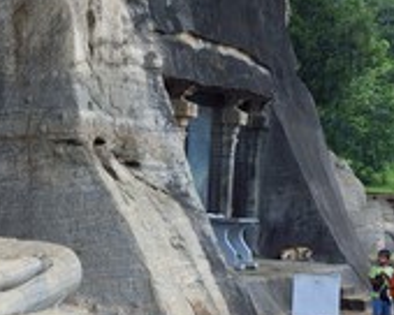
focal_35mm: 111
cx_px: 116
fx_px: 1294
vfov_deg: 13.9
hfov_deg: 17.2
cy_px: 190
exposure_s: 1/160
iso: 1600
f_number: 8
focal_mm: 48
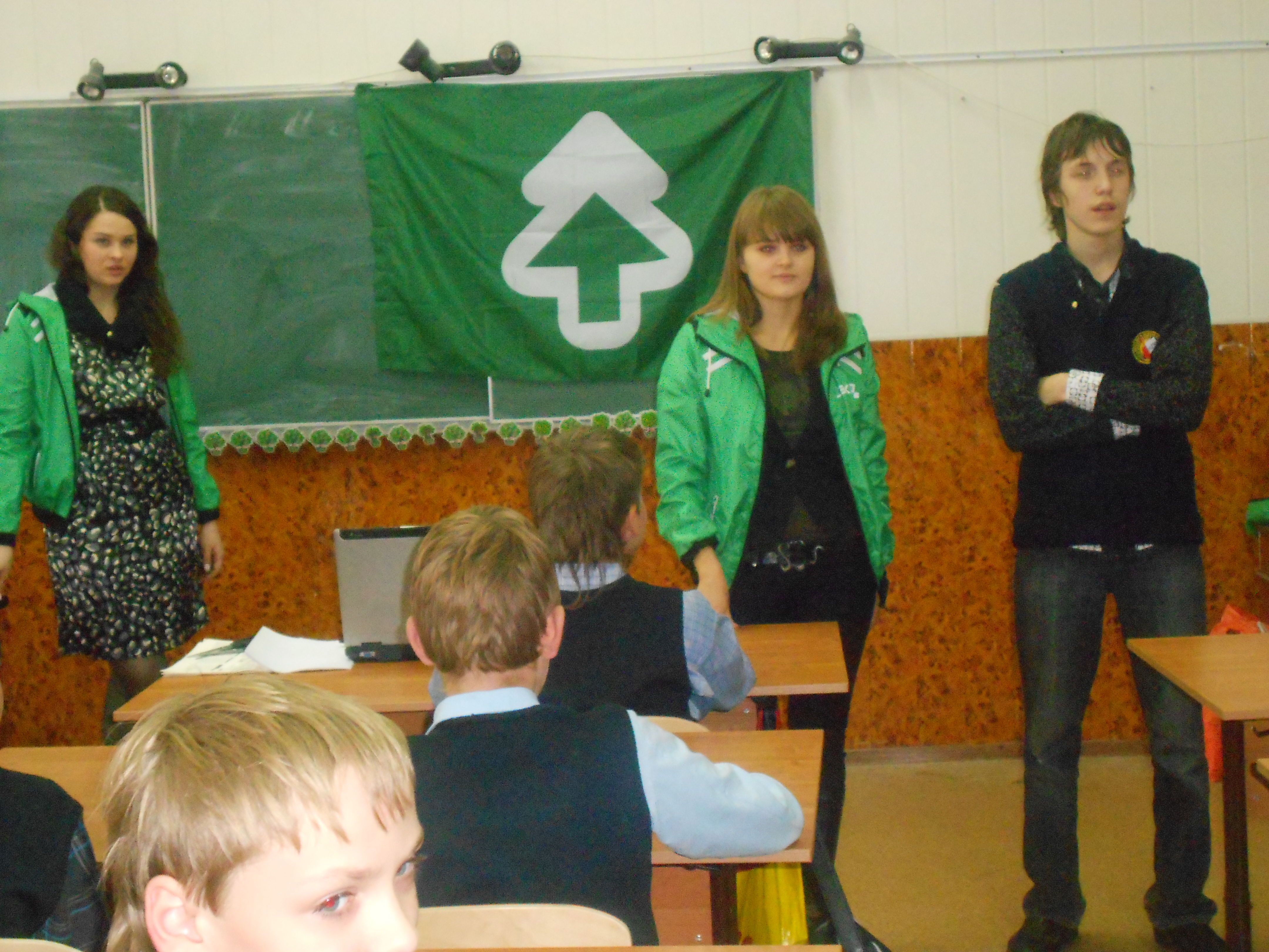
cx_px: 634
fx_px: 2053
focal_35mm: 56
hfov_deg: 34.3
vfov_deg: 26.1
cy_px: 476
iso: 1000
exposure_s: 1/60
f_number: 4.9
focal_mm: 10
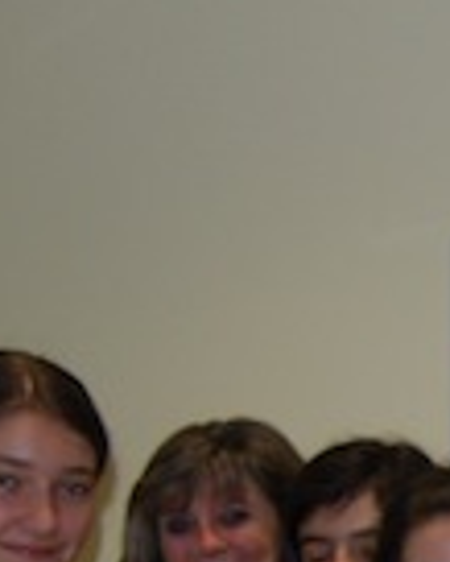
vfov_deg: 8.6
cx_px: 1284
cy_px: 988
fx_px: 3575
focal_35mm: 215
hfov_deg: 6.6
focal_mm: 26
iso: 200
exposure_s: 1/60
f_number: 4.2
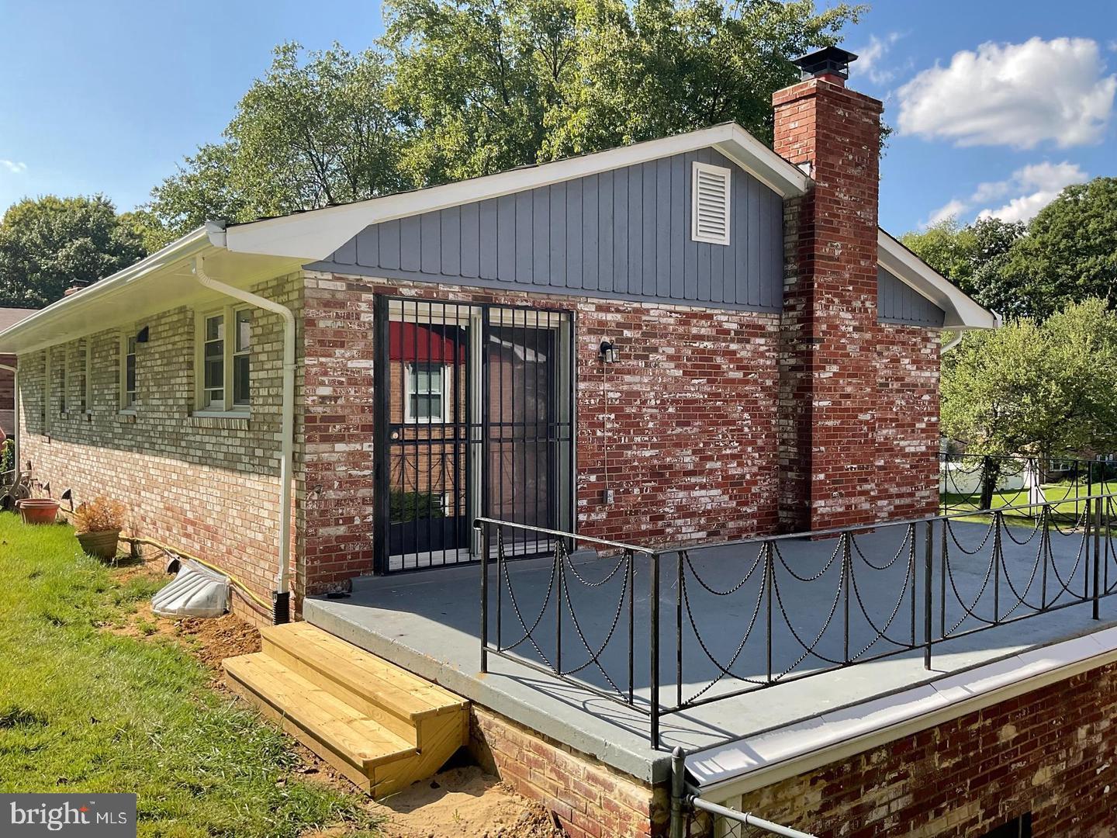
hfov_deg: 61.7
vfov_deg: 48.2
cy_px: 419
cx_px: 558
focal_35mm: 29
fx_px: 936
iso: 16
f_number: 1.8
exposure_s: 1/1076
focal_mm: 3
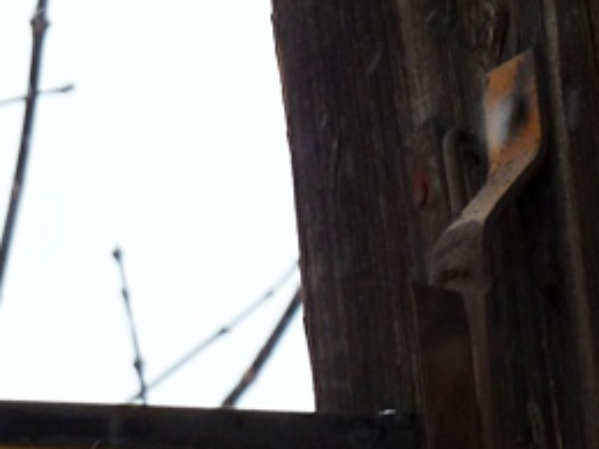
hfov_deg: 3.4
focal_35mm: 582
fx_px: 10066
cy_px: 829
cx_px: -518
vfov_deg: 2.5
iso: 80
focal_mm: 24.1
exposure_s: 1/160
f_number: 4.5
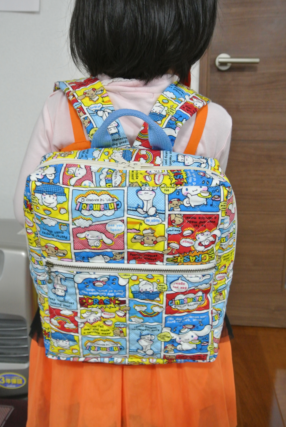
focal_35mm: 38
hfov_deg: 35.2
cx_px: 143
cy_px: 206
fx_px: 451
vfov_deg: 50.6
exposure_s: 1/15
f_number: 4
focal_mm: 13.6
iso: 800
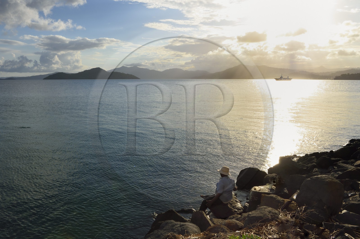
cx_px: 180
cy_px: 120
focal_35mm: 29
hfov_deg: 63.7
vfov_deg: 44.9
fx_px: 290
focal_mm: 29
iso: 200
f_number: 22
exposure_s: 1/100
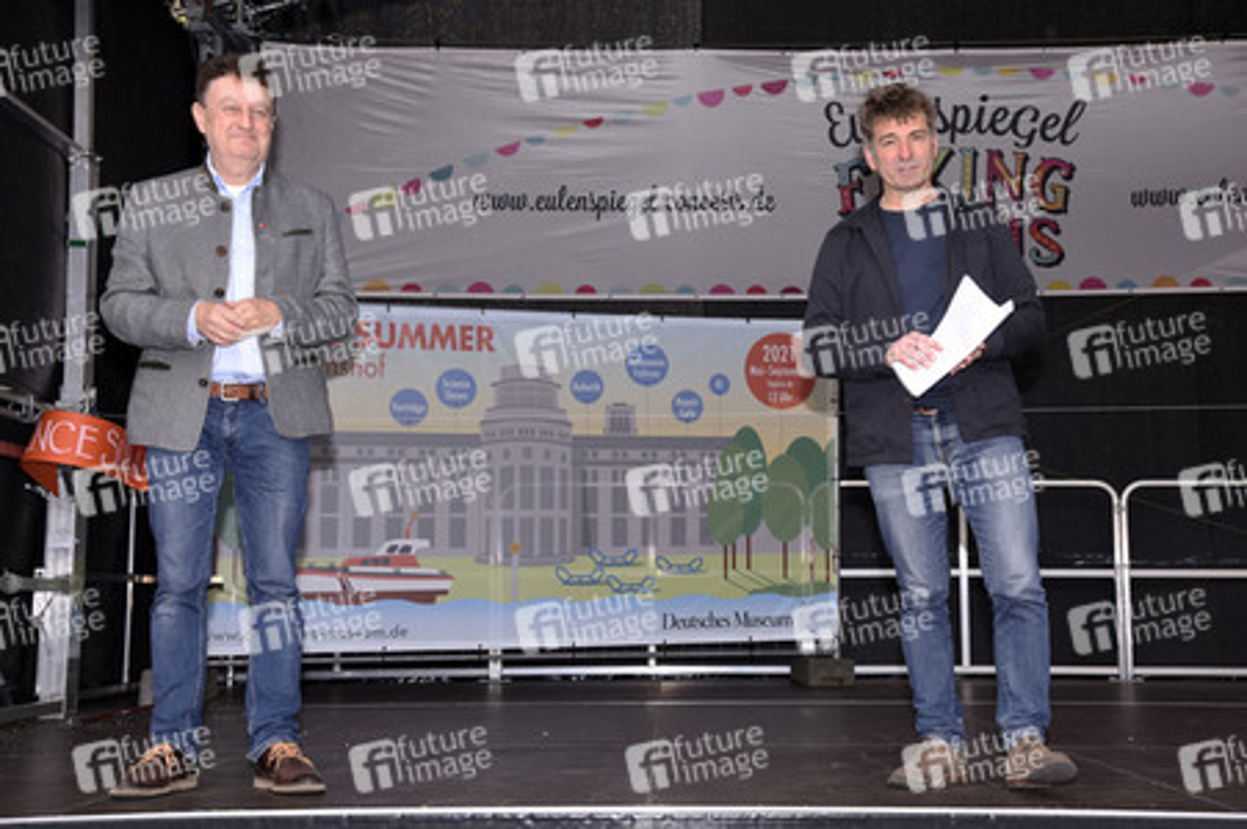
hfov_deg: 42.8
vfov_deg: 29.2
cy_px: 414
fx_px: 1592
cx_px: 624
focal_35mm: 46
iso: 125
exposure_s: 1/160
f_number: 6.3
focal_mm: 46
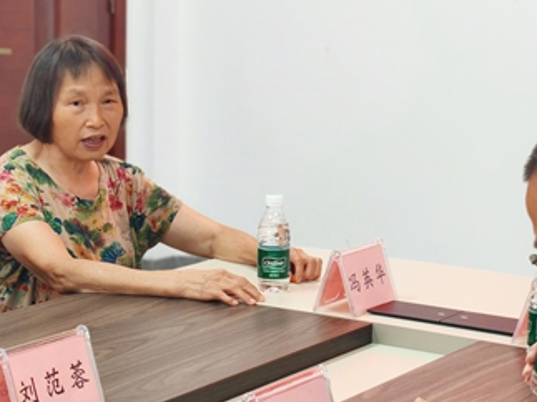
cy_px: 189
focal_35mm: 107
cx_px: 351
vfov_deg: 13.8
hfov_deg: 18.3
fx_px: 1659
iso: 1000
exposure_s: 1/100
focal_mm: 6.12
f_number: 2.4
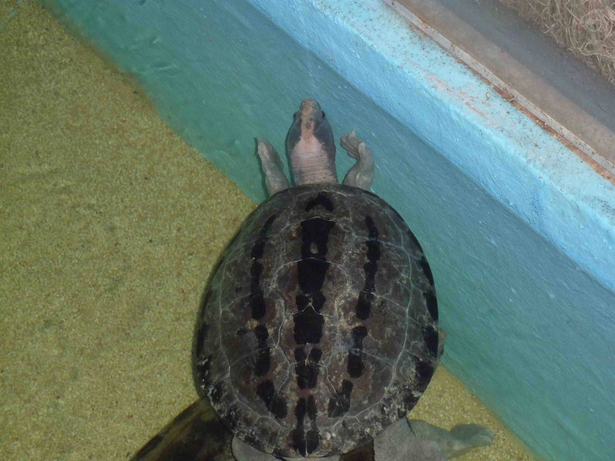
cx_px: 308
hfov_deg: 18.9
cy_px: 230
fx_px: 1848
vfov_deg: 14.2
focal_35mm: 104
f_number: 4.3
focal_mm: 17
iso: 400
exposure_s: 1/40
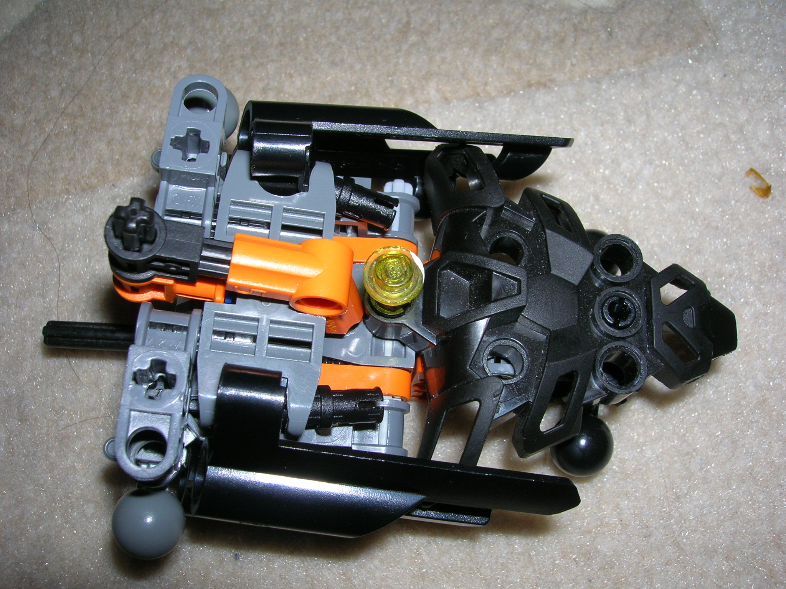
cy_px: 294
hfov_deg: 54.0
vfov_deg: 41.8
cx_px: 393
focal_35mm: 34
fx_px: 772
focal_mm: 5.7
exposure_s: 1/60.1
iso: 50
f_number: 4.9
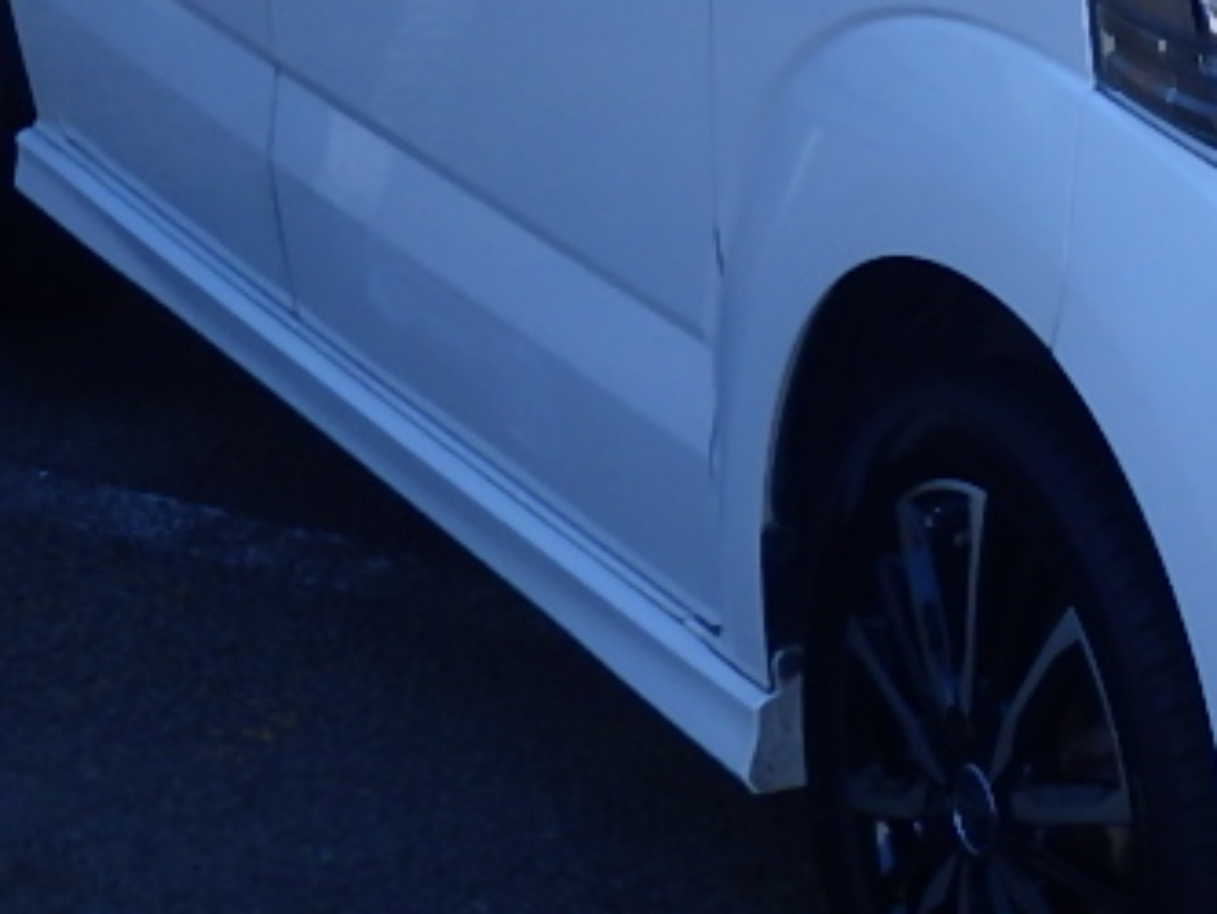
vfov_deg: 11.3
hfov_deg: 14.9
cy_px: -110
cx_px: 1381
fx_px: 4537
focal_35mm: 129
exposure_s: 1/250
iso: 125
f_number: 5
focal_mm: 7.5
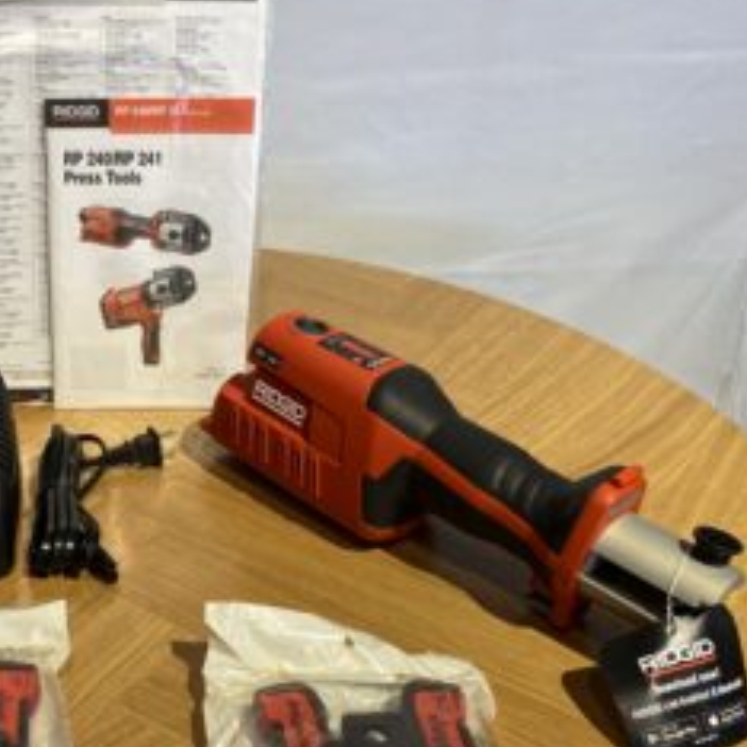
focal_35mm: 49
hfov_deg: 33.5
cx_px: 131
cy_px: 500
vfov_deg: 34.4
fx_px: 1196
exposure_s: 1/120
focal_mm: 4.25
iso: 100
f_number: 1.8
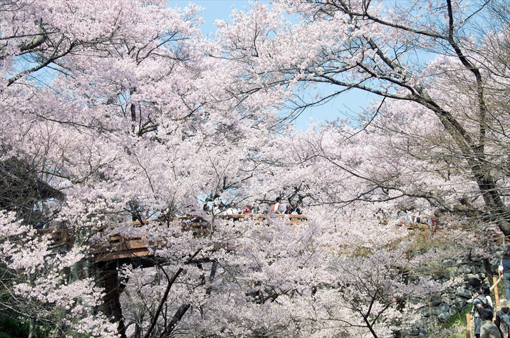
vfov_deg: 3.4
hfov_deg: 5.1
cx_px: 255
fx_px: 5729
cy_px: 169
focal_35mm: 405
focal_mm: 270
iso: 200
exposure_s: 1/250
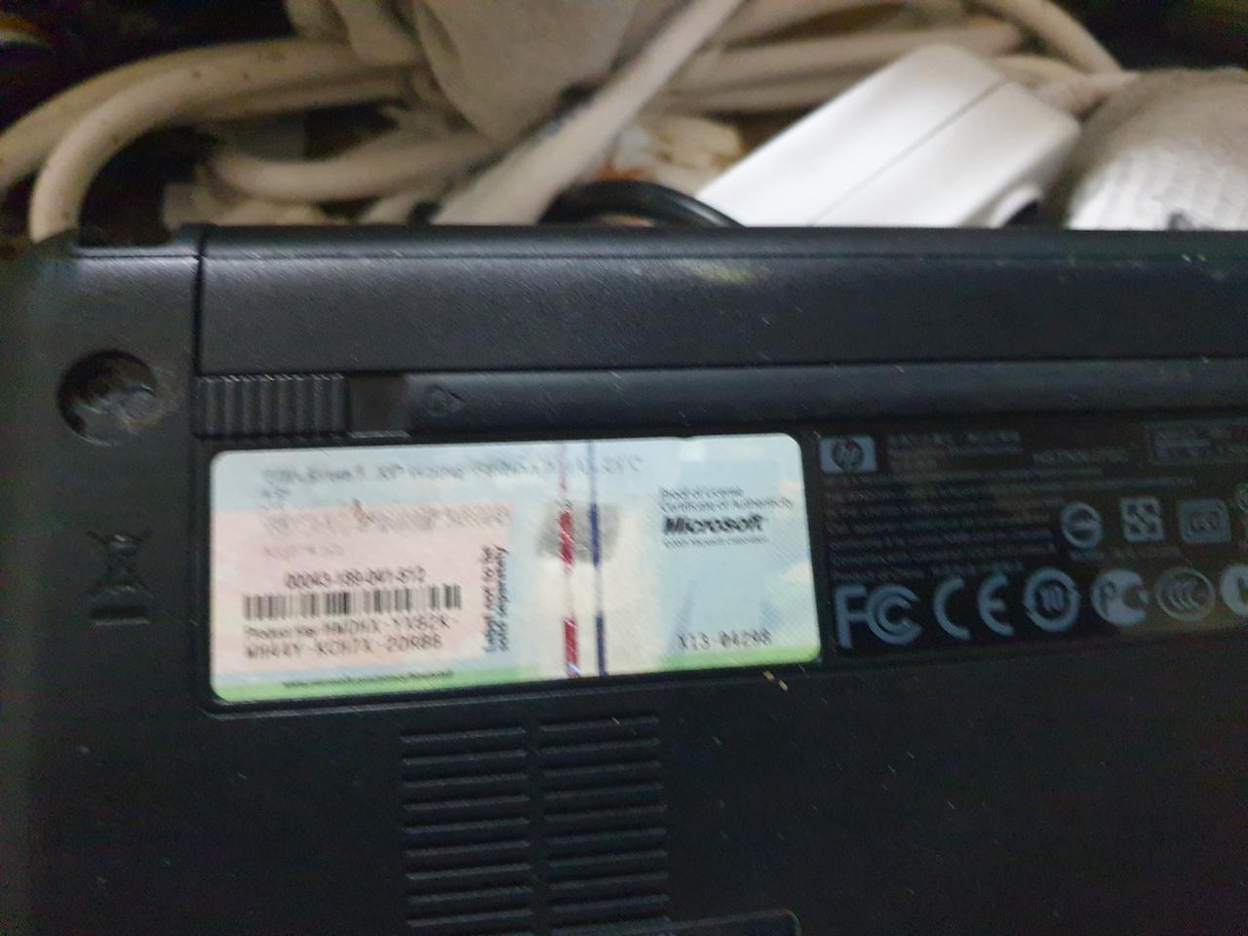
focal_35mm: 26
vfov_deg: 53.1
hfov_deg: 67.3
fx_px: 937
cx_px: 624
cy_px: 468
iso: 640
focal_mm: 4.3
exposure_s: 1/40
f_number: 1.5
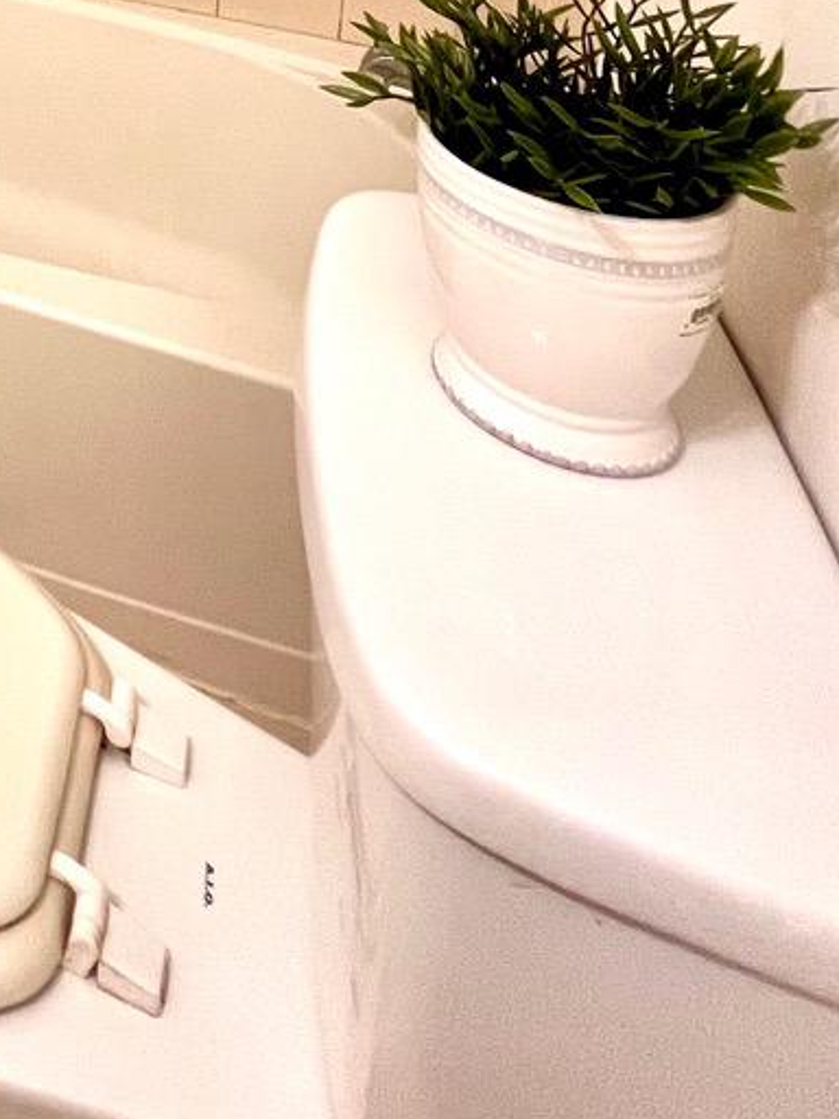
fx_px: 1260
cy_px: -415
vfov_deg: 32.4
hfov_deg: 26.7
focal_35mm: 39
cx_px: -413
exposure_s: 1/120
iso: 200
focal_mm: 1.57
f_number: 1.8
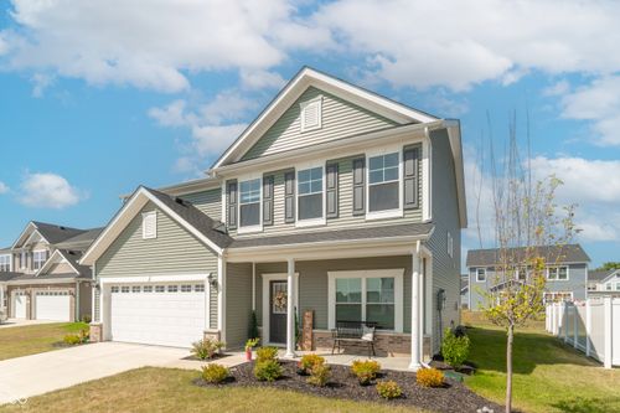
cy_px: 206
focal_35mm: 18
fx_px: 310
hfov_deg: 90.0
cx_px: 310
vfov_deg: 67.3
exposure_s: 1/50
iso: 50
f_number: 16
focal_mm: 18
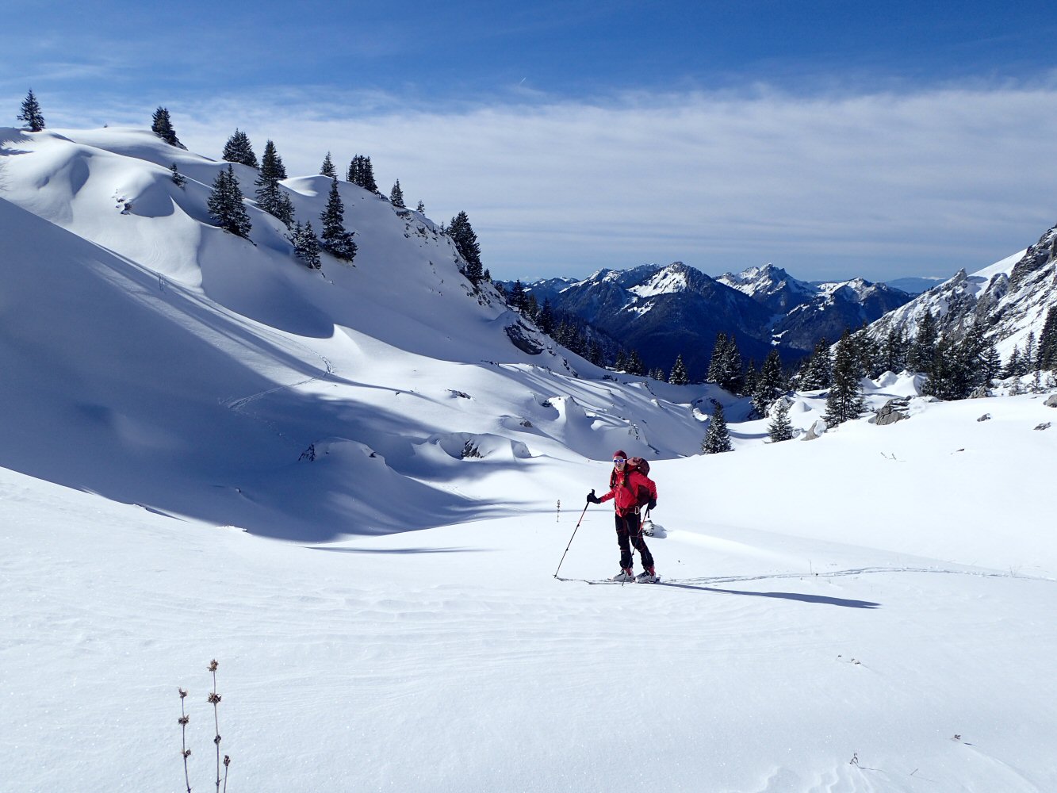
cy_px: 396
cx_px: 528
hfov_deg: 56.8
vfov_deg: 44.2
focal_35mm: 32
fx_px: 977
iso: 100
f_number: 9
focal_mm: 5.87
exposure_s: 1/250
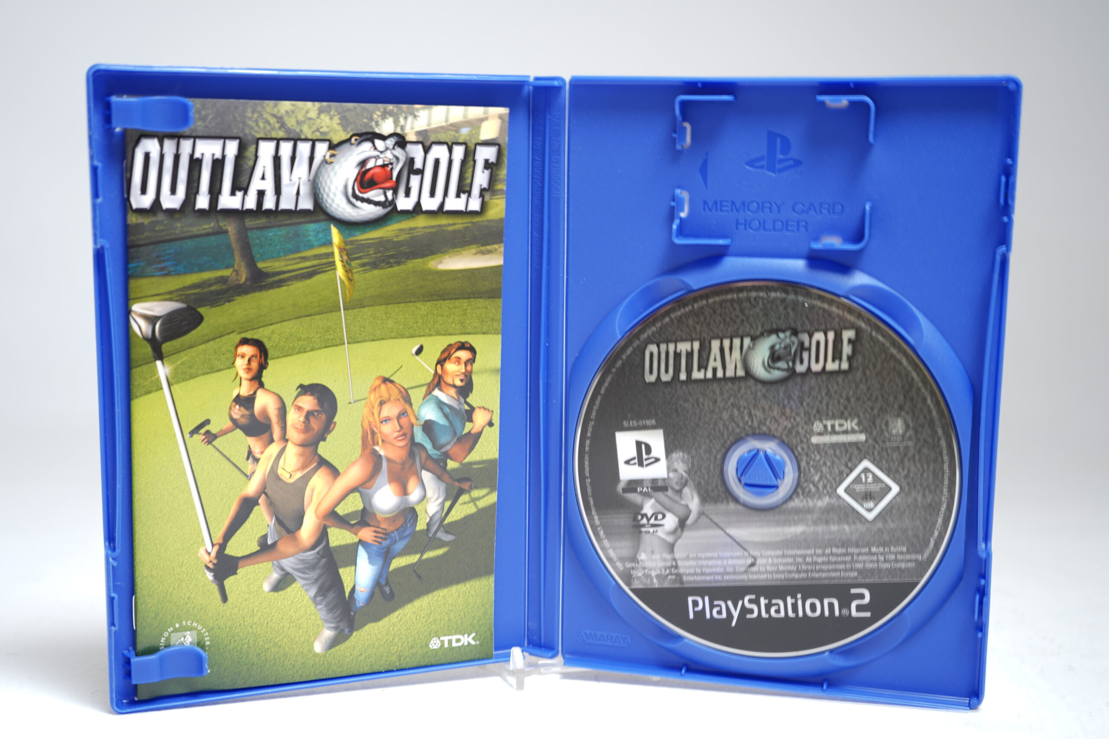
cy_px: 370
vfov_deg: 31.9
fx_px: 1294
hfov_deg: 46.4
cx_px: 554
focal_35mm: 42
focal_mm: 42
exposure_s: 1/2
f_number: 5.6
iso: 64
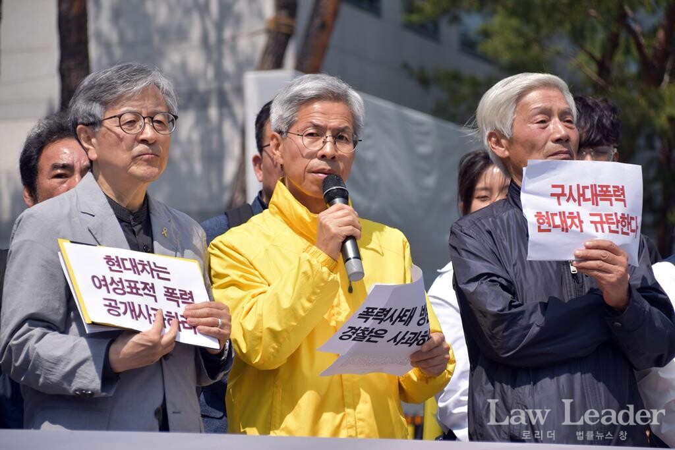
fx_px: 3150
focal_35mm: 168
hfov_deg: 12.2
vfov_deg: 8.2
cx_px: 338
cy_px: 225
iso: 100
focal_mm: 112
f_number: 6.3
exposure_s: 1/500
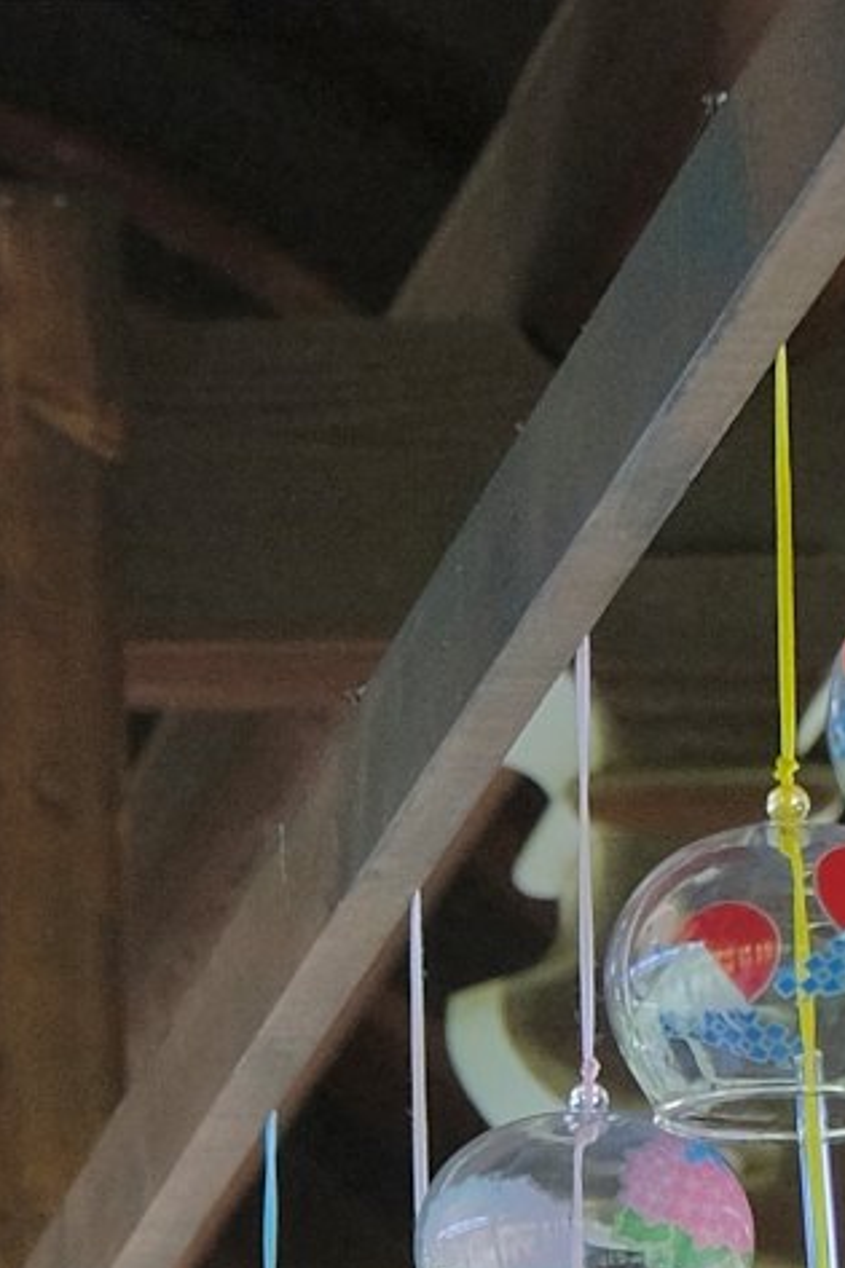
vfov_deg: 7.0
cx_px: -1701
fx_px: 10076
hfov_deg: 4.6
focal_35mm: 286
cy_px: 2398
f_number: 4
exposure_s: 1/170
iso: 800
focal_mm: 29.2
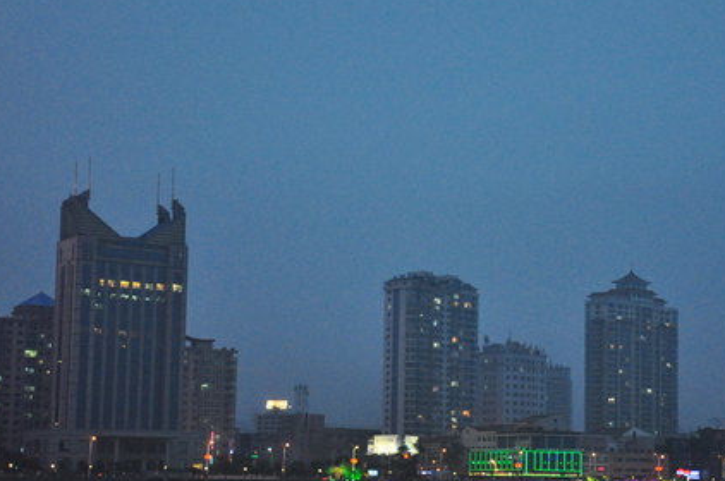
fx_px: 1629
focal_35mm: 81
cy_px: 306
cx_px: 466
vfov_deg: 16.8
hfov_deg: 25.0
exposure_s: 1/30
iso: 2200
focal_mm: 38
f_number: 4.5
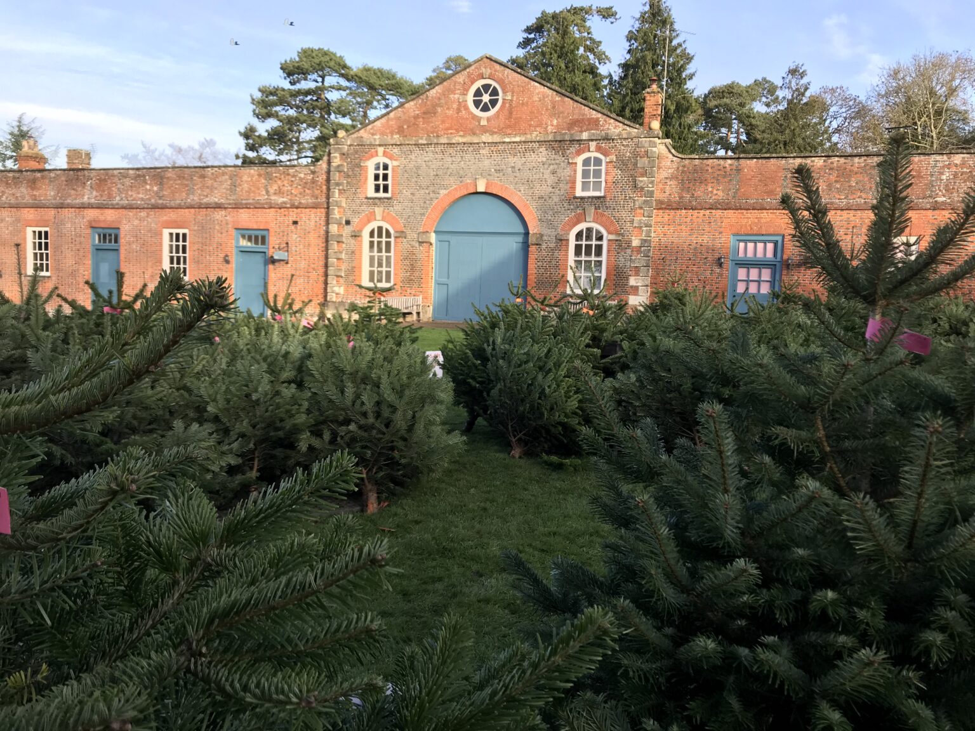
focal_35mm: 28
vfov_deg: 49.7
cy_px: 366
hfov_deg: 63.4
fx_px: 789
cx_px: 488
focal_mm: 3.99
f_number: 1.8
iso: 20
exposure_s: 1/319
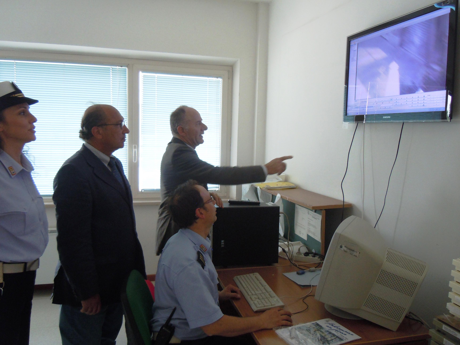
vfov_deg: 46.8
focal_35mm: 30
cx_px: 230
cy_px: 172
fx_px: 399
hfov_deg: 60.0
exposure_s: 1/60
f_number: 3.5
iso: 400
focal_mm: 5.4
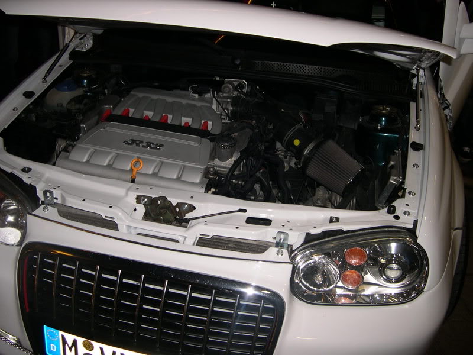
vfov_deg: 37.7
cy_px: 178
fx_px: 519
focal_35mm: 38
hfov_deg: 49.0
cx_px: 236
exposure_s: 1/60
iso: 100
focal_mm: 8
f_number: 2.8
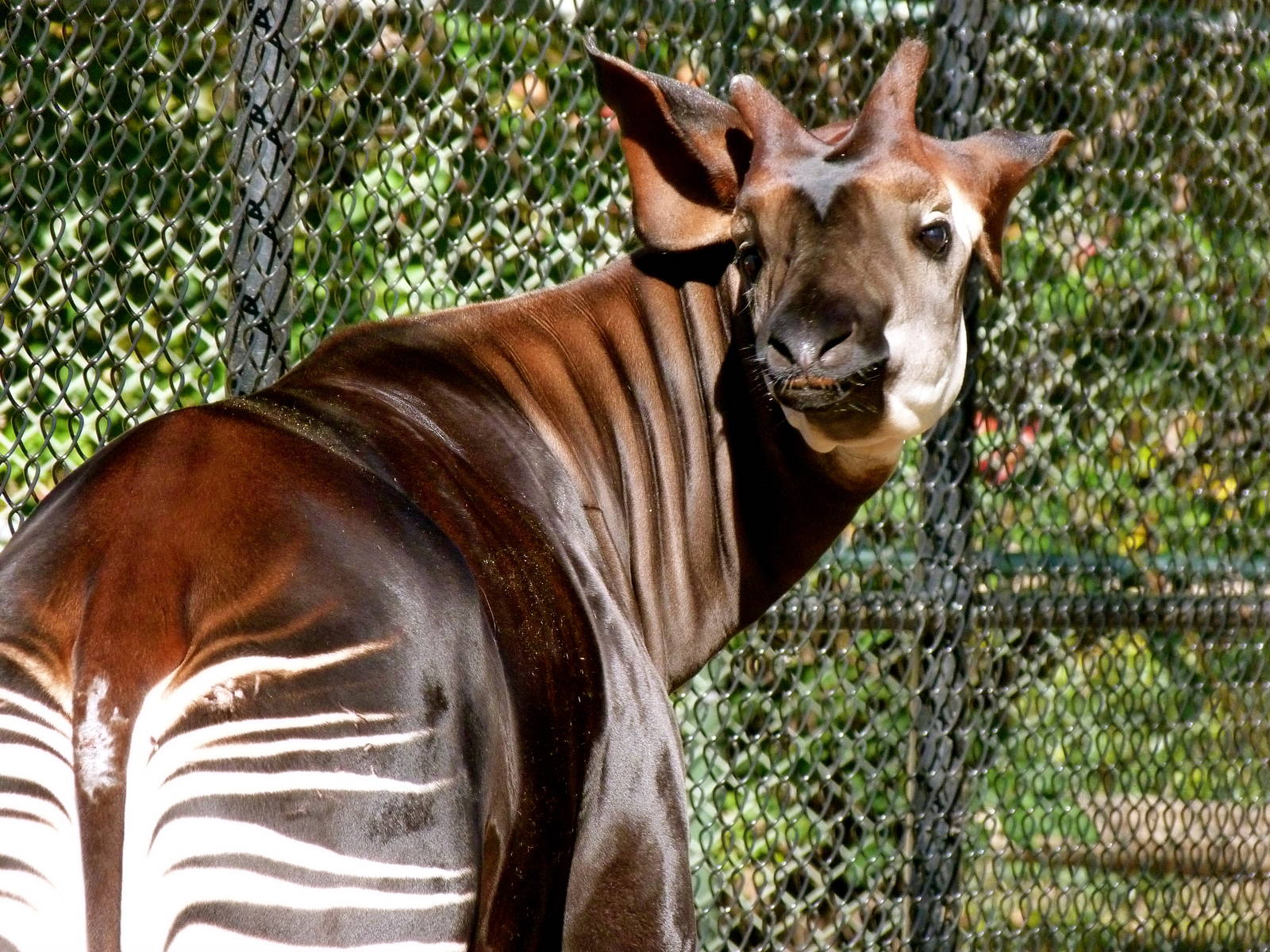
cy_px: 476
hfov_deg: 4.5
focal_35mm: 445
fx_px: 16326
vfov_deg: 3.3
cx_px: 635
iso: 500
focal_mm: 80.1
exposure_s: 1/400
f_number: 4.4
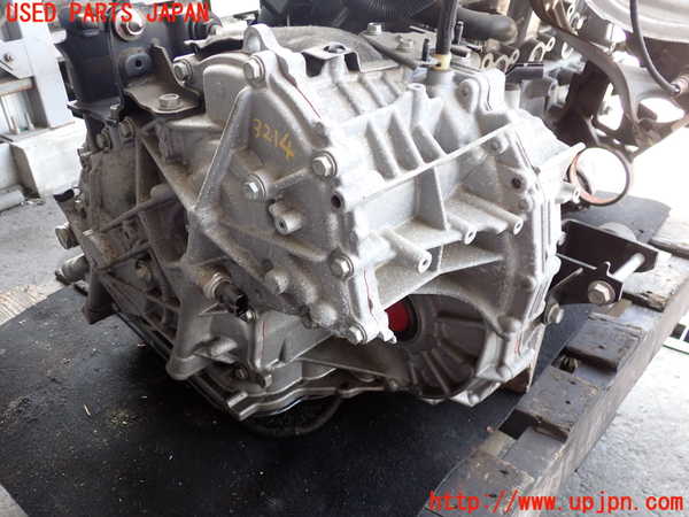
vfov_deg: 46.8
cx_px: 344
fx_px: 597
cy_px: 258
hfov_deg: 60.0
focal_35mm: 30
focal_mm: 5.4
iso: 160
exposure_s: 1/60
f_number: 2.3
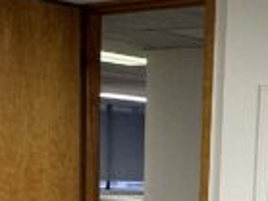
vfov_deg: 13.5
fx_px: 789
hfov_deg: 18.4
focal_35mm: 102
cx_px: 308
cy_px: 316
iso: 125
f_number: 2.2
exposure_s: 1/120
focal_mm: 2.22
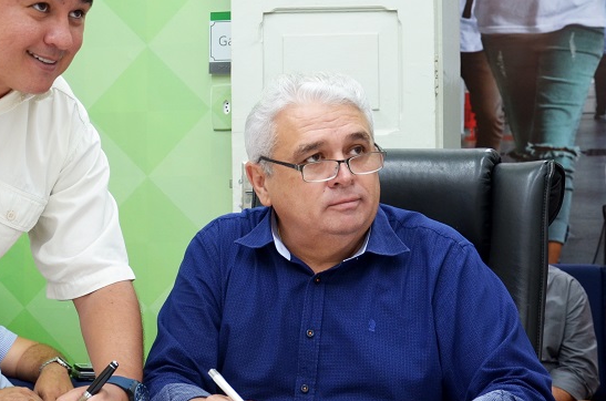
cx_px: 393
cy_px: 196
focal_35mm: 73
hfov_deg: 27.6
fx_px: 1226
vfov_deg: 18.6
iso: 400
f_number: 4
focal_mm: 26
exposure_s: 1/25
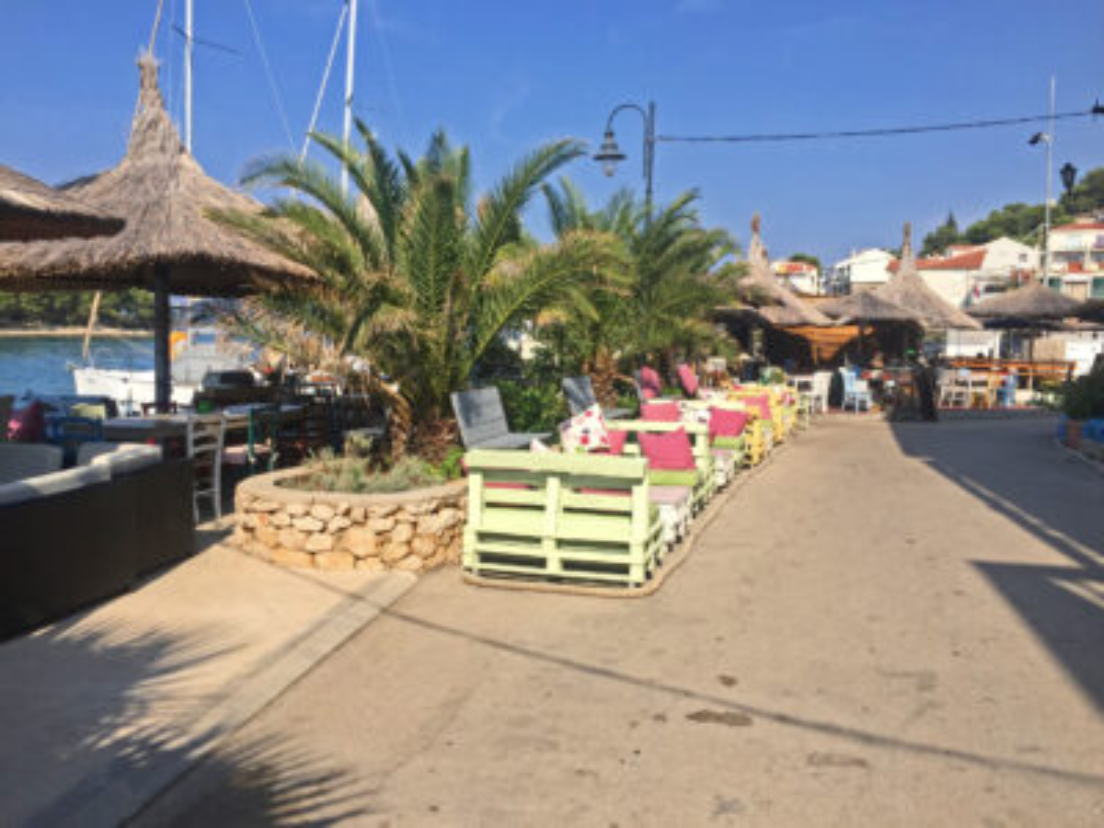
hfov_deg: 61.7
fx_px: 925
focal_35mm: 29
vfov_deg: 48.2
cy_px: 414
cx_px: 552
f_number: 2.2
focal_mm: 4.15
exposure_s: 1/2639
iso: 32
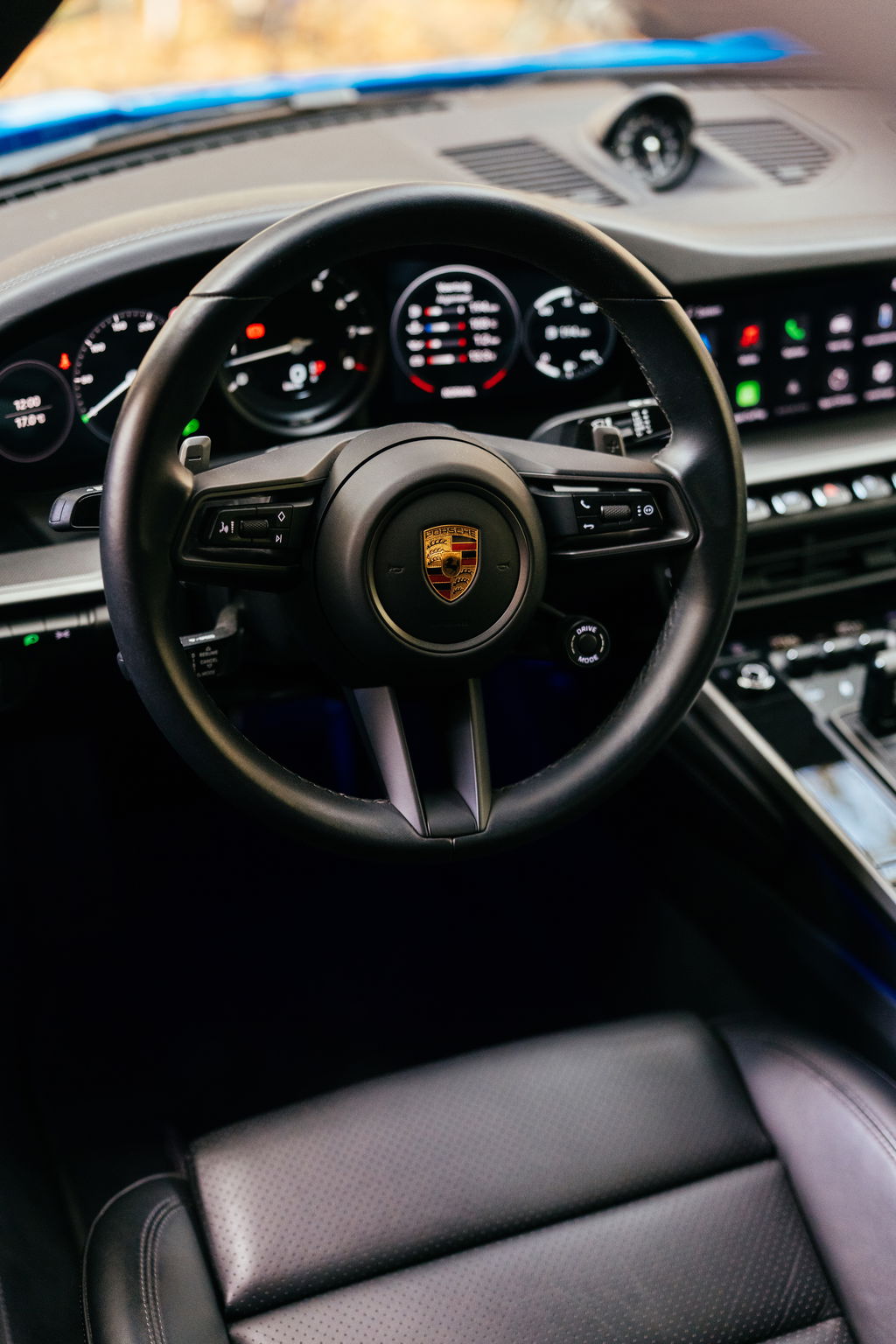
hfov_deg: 29.9
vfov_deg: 43.6
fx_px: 1680
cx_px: 448
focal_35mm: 45
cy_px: 672
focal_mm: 45
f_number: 2
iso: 1000
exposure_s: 1/160
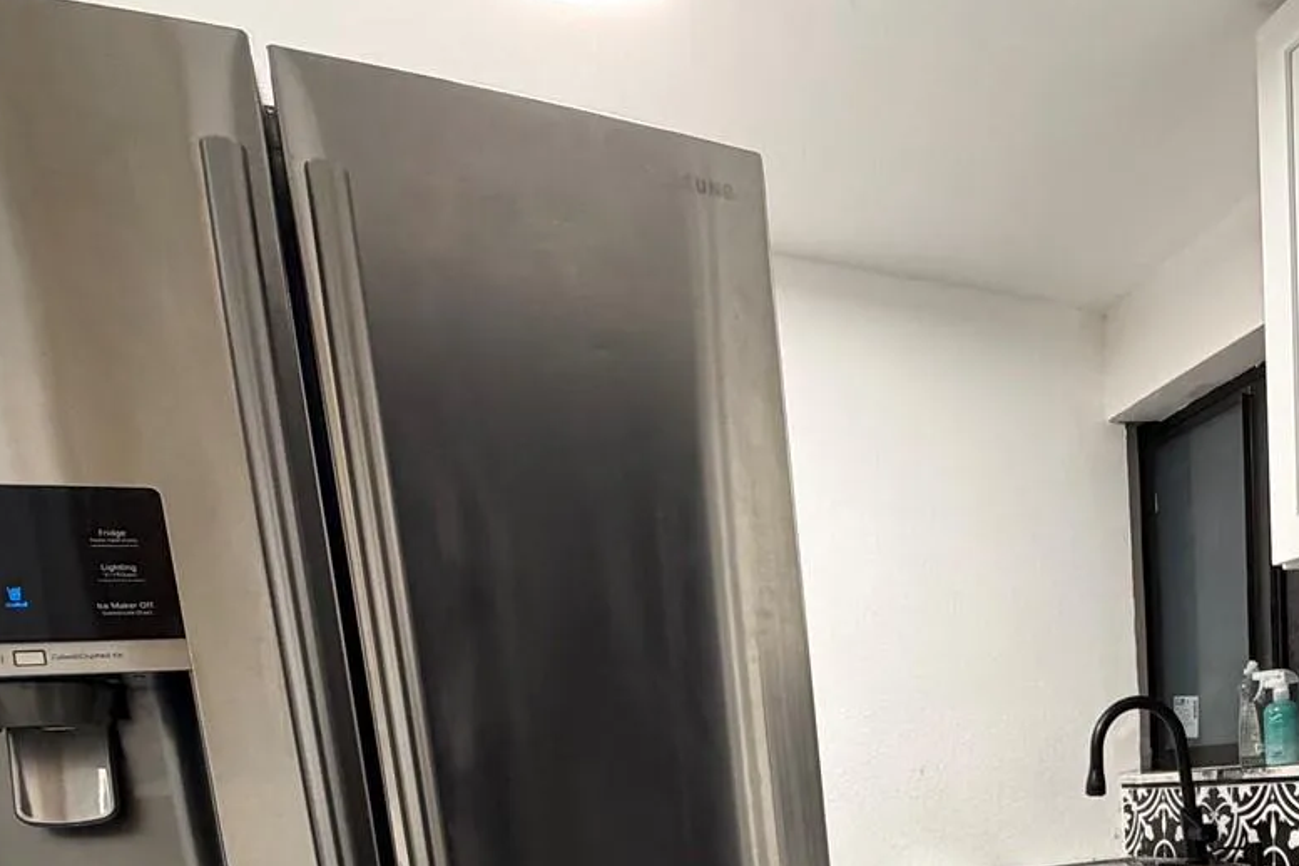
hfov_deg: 58.7
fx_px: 1082
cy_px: 935
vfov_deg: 37.2
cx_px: 975
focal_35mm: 30
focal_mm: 2.22
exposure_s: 1/60
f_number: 2.2
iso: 320
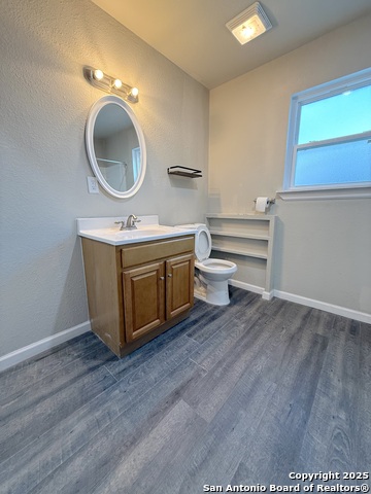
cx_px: 186
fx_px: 200
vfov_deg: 102.1
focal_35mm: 14
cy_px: 247
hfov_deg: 85.7
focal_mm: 2.22
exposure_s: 1/60
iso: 200
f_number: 2.2
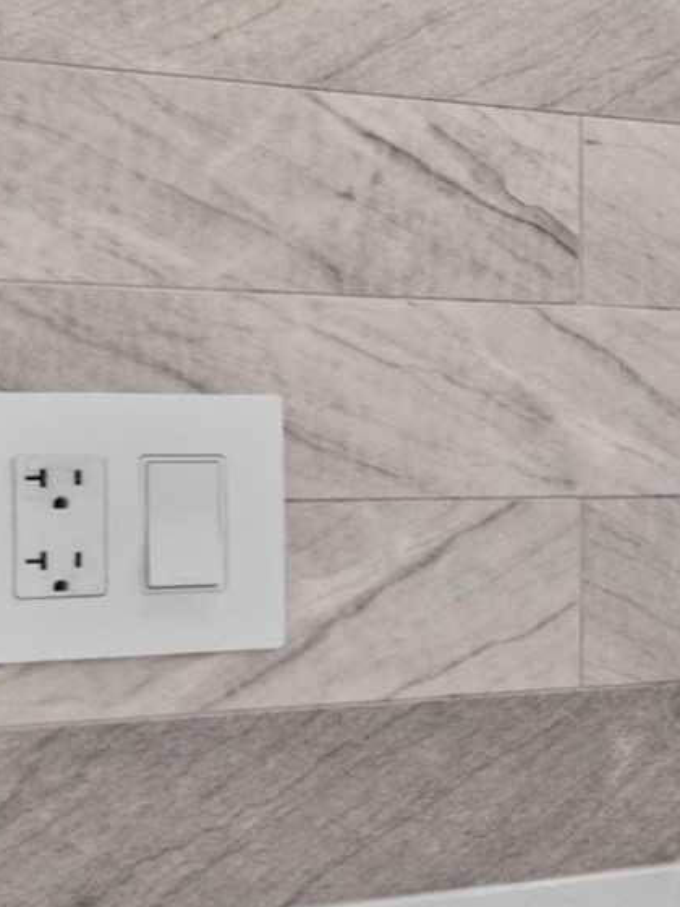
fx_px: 2488
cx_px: 2364
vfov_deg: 20.6
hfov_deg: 9.4
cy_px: 405
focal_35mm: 95
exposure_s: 1/30
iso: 1000
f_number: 9
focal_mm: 18
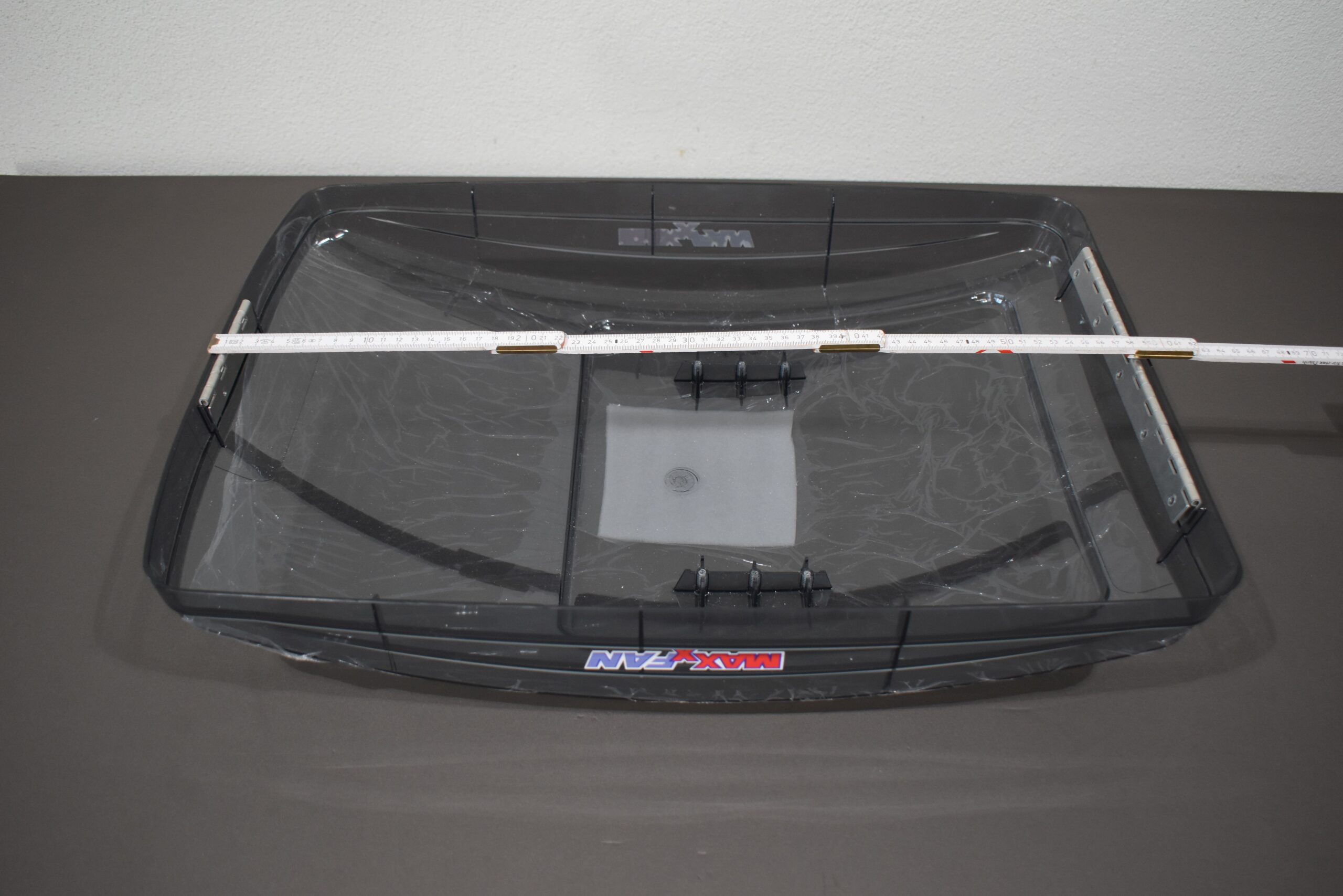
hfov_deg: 57.2
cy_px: 448
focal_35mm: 33
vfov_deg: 40.0
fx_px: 1231
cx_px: 672
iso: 800
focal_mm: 22
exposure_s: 1/250
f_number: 3.8
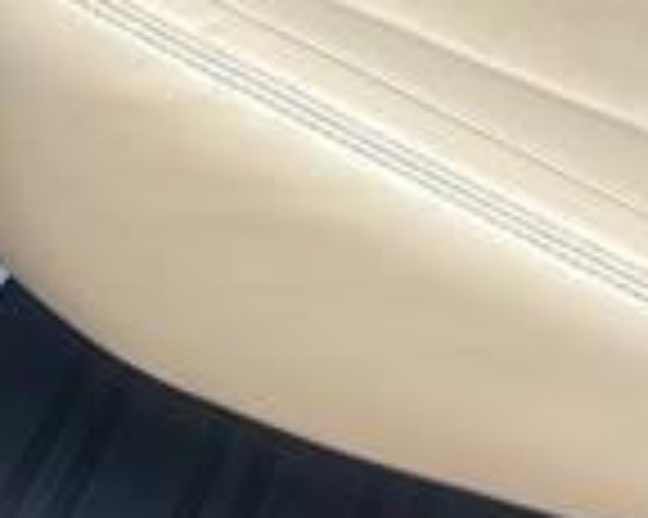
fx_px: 2166
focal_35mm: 113
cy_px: -329
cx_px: 382
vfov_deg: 12.7
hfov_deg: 17.0
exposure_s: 1/121
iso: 50
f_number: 1.5
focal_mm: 5.7
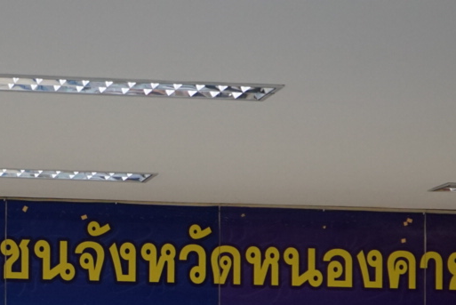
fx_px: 1876
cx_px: 70
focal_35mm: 148
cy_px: 466
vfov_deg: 9.0
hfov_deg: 13.8
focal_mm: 47
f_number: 4.5
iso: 1250
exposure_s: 1/160
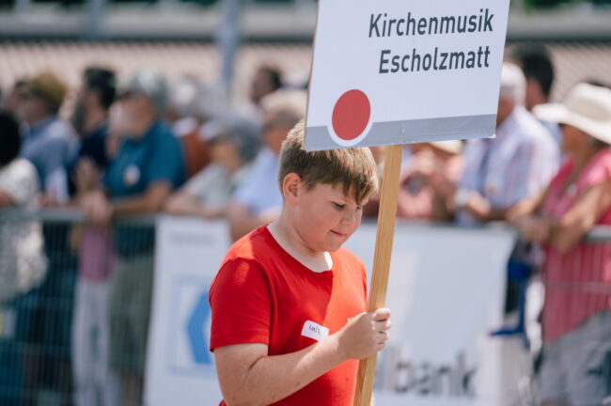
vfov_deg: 6.9
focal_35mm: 200
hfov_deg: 10.3
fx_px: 3391
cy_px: 203
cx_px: 306
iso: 100
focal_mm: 200
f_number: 2.8
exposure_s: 1/1250
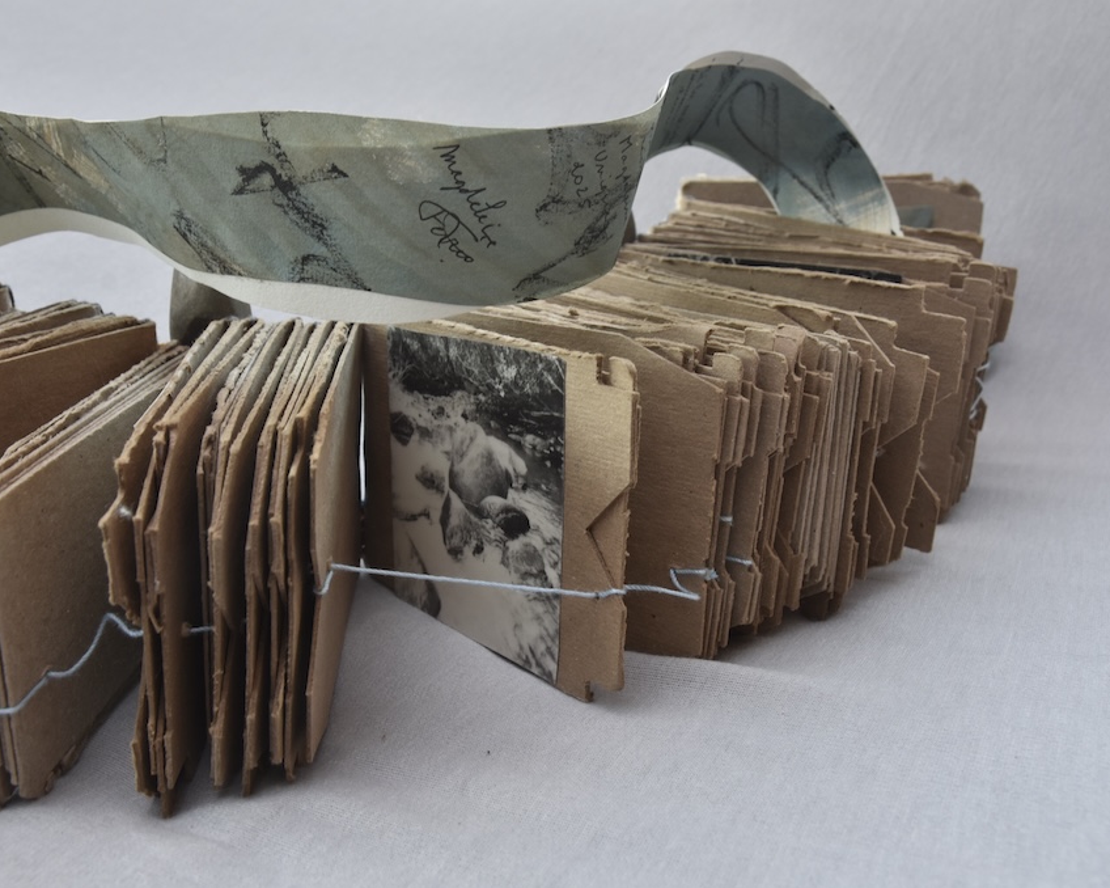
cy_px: 442
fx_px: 1117
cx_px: 543
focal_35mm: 34
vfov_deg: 43.3
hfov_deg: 52.9
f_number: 7.1
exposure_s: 1/13
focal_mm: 20
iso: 320
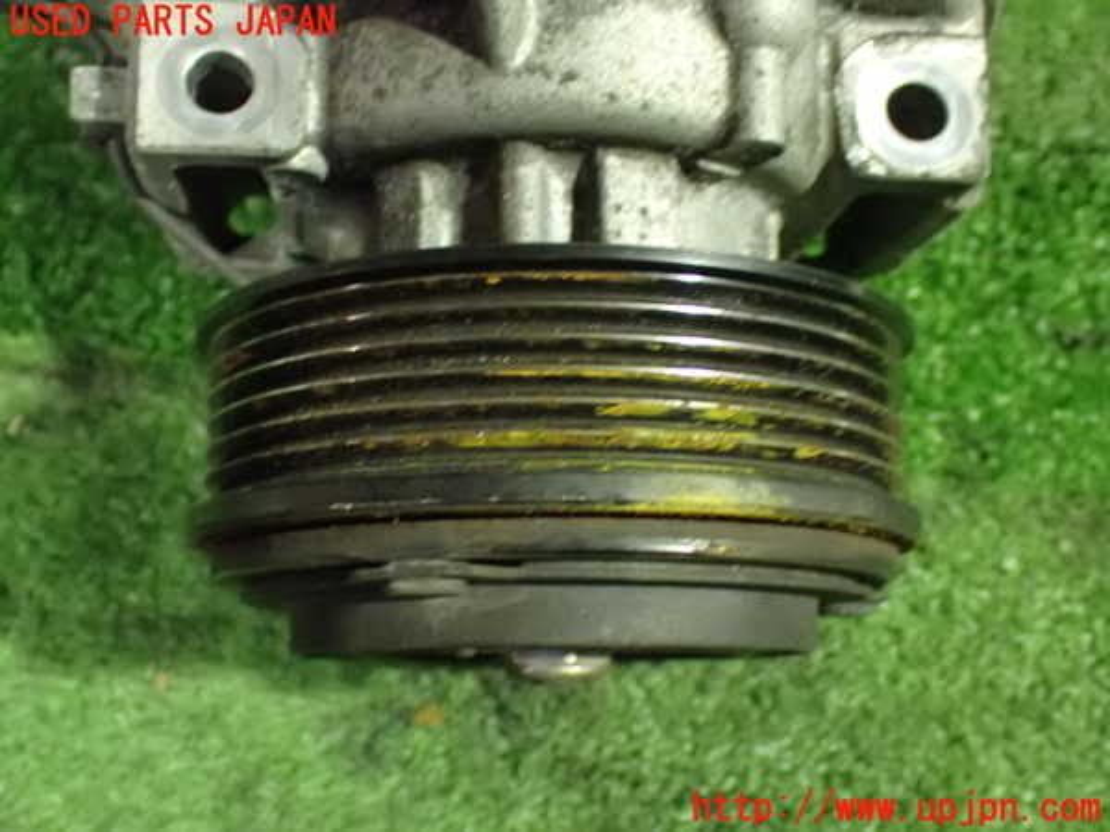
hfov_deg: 42.9
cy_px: 416
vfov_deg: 32.9
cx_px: 555
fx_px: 1411
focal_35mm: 44
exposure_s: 1/25
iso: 1600
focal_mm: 7.84
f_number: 2.9
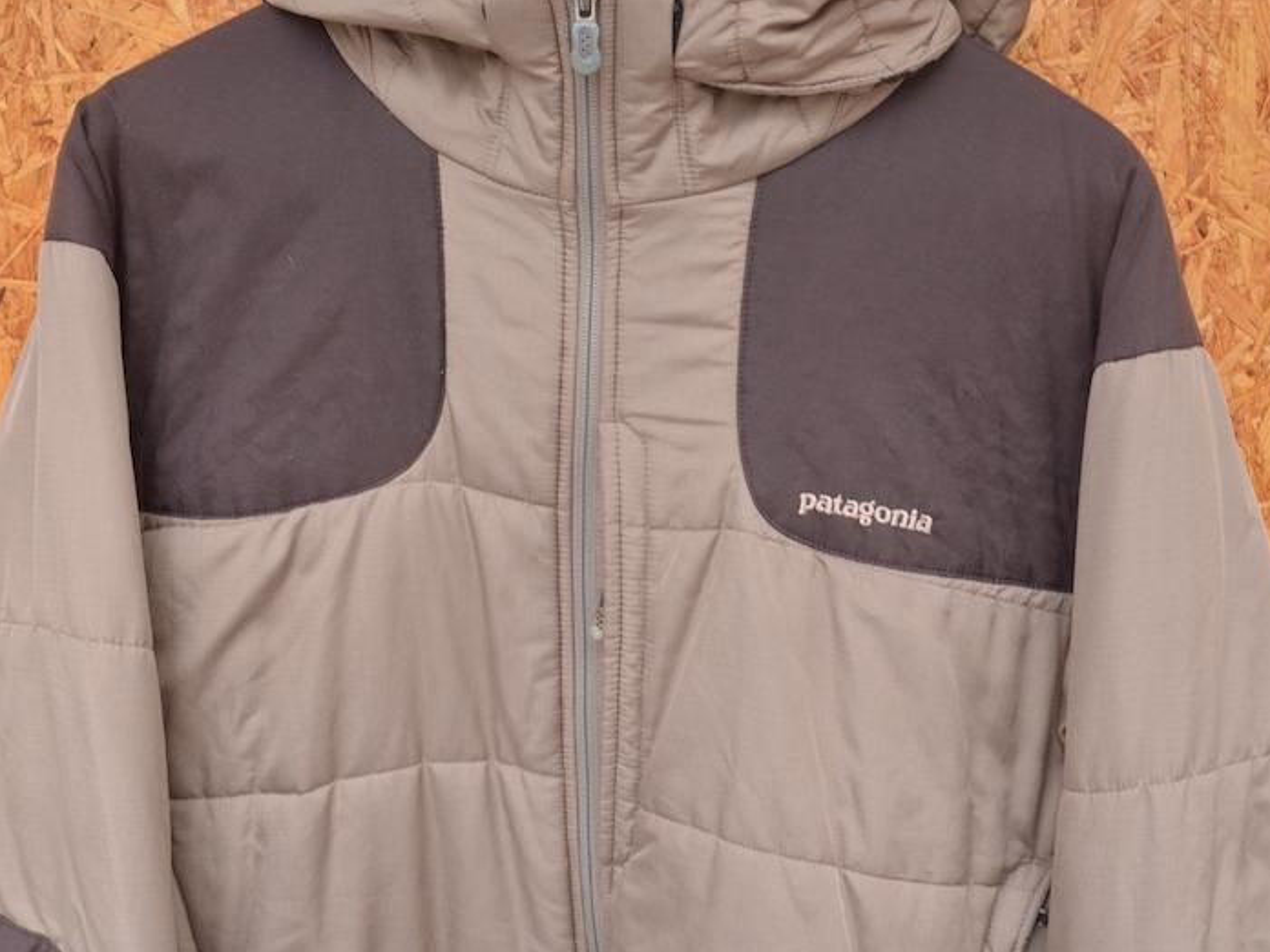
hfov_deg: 43.9
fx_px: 1578
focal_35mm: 43
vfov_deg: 33.6
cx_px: 640
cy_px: 478
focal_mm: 26
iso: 800
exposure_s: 1/100
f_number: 8
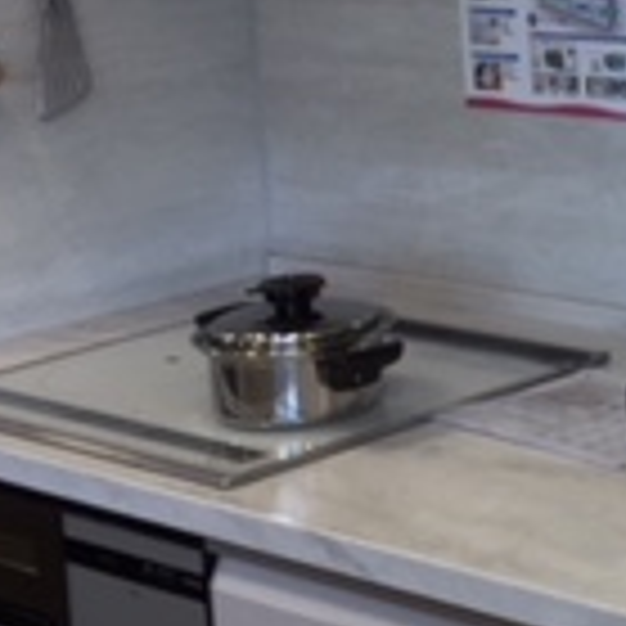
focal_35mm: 118
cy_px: -45
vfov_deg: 14.5
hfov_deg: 13.9
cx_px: 914
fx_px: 2414
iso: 32
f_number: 2.2
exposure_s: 1/60
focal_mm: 4.15
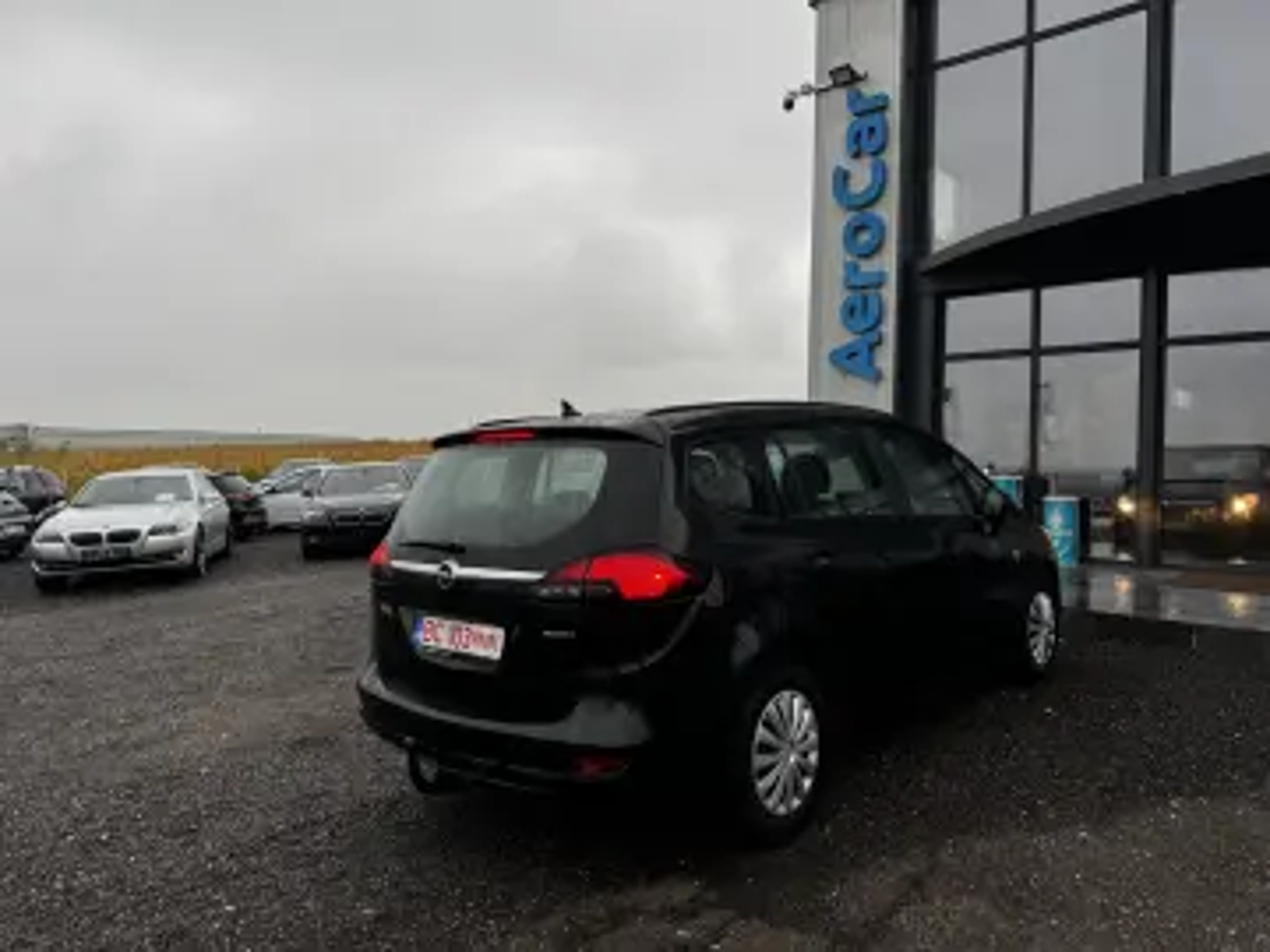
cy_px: 476
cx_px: 635
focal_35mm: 24
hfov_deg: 71.6
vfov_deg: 56.8
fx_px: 881
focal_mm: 6.76
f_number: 1.78
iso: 80
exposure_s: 1/394
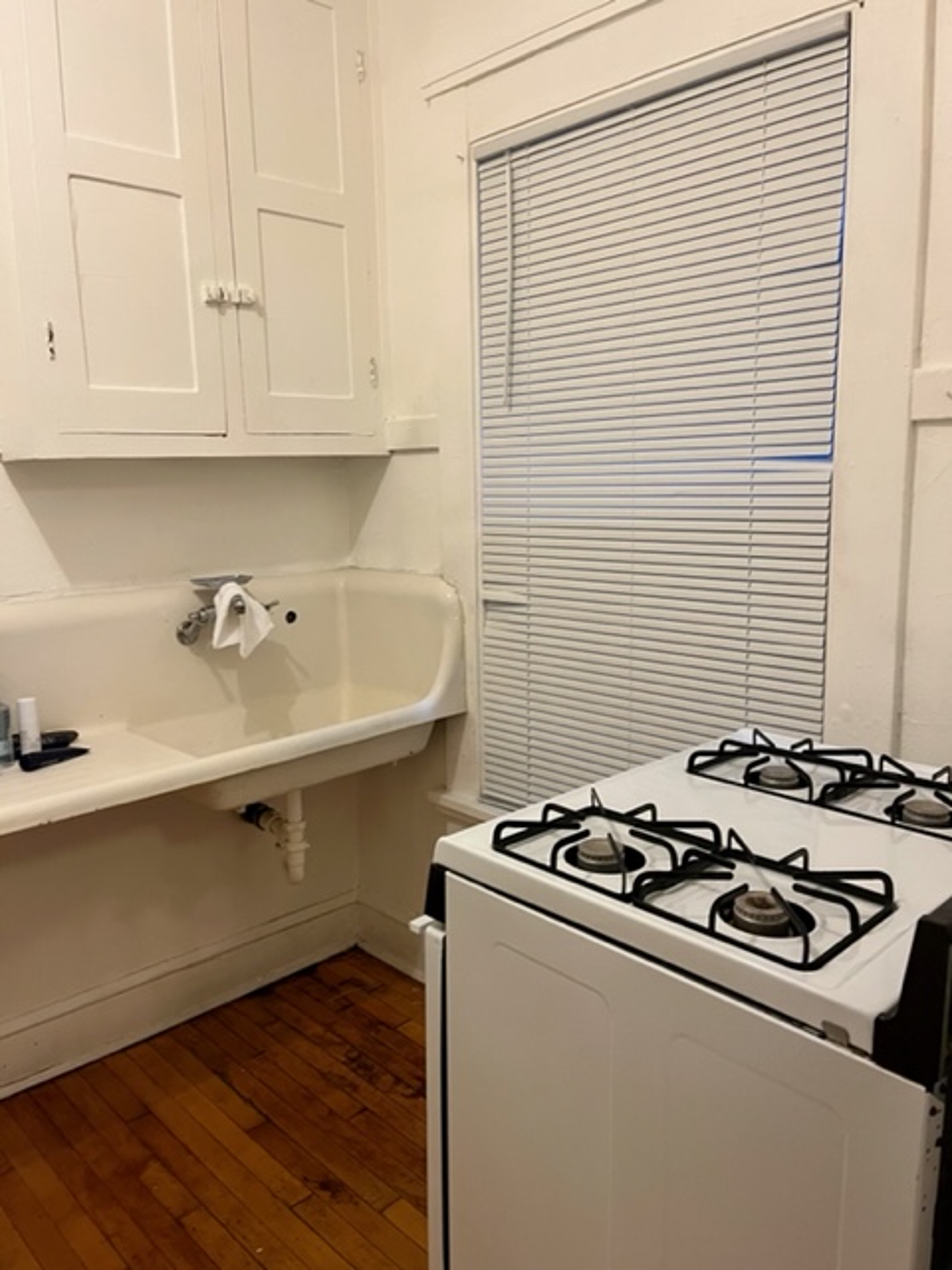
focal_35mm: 26
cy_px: 635
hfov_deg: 53.1
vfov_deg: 67.3
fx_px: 953
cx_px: 476
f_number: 1.6
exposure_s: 1/60
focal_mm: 5.1
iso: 200
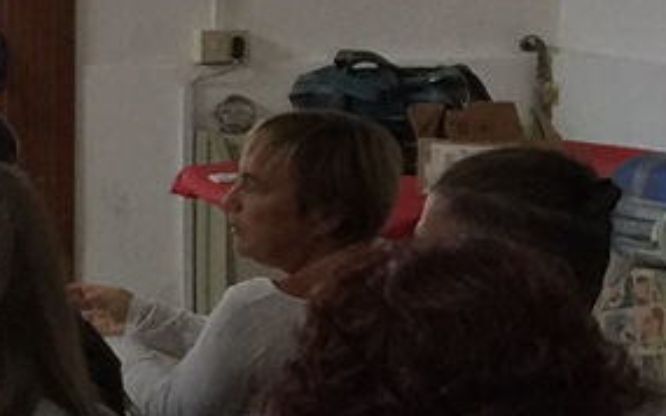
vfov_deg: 7.5
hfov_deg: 10.1
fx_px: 3194
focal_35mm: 176
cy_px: 168
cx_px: -1040
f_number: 2.2
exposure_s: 1/17
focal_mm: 4.15
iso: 50
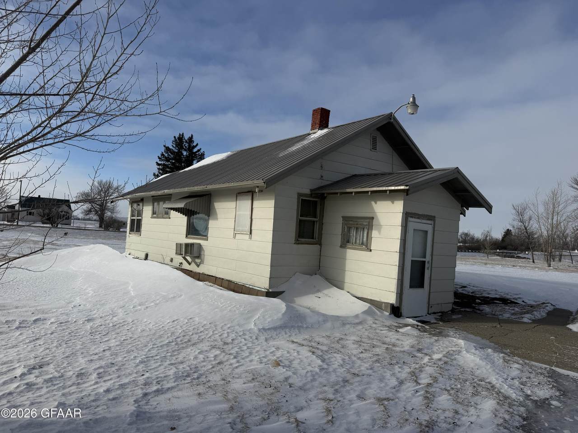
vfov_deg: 56.8
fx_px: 401
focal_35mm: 24
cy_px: 216
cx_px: 289
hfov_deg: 71.6
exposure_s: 1/10309
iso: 80
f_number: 1.78
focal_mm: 6.76
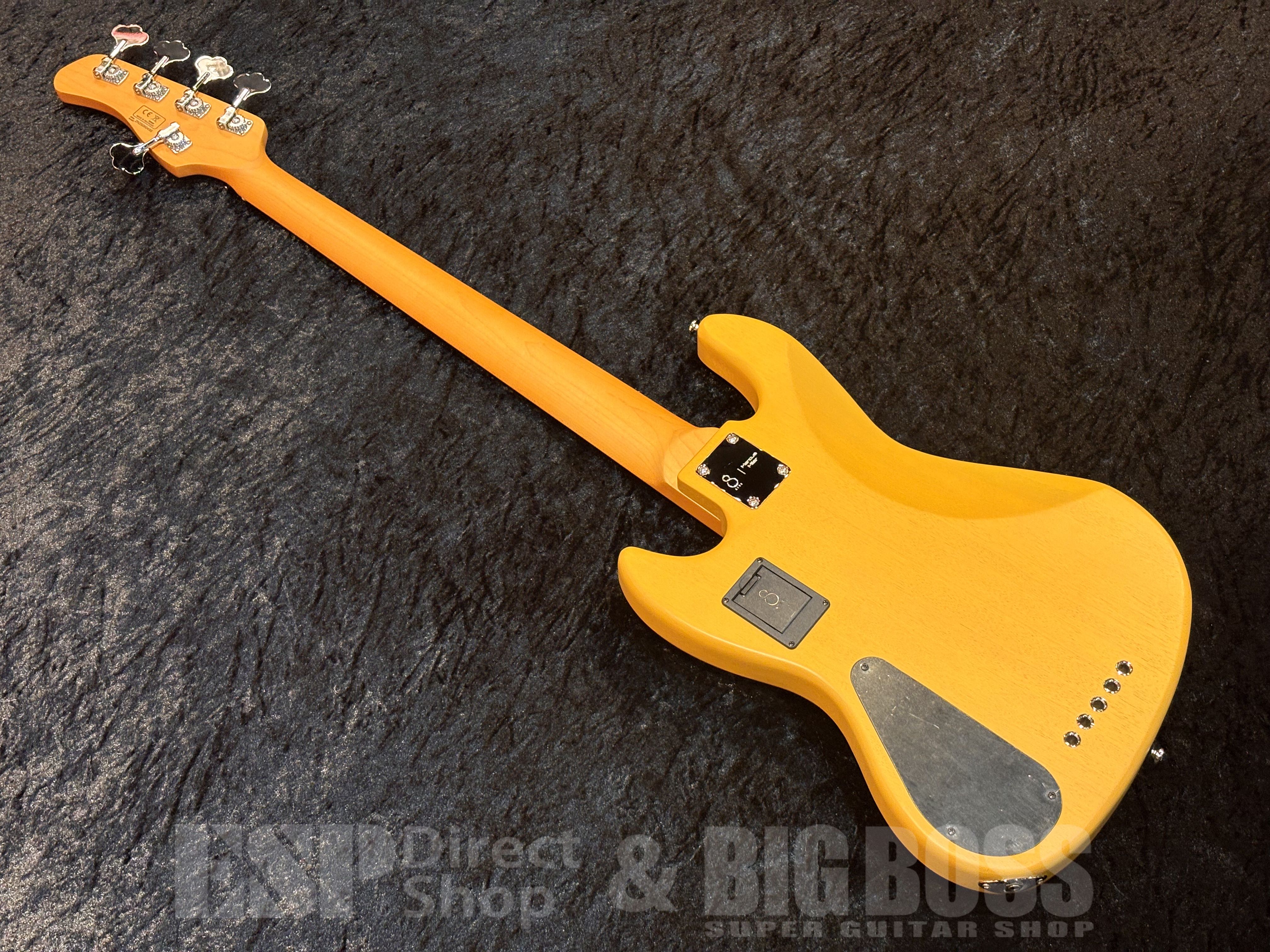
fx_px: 1908
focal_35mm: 52
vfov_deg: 28.0
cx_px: 635
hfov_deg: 36.8
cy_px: 476
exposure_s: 1/60
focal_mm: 5.96
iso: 100
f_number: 1.6
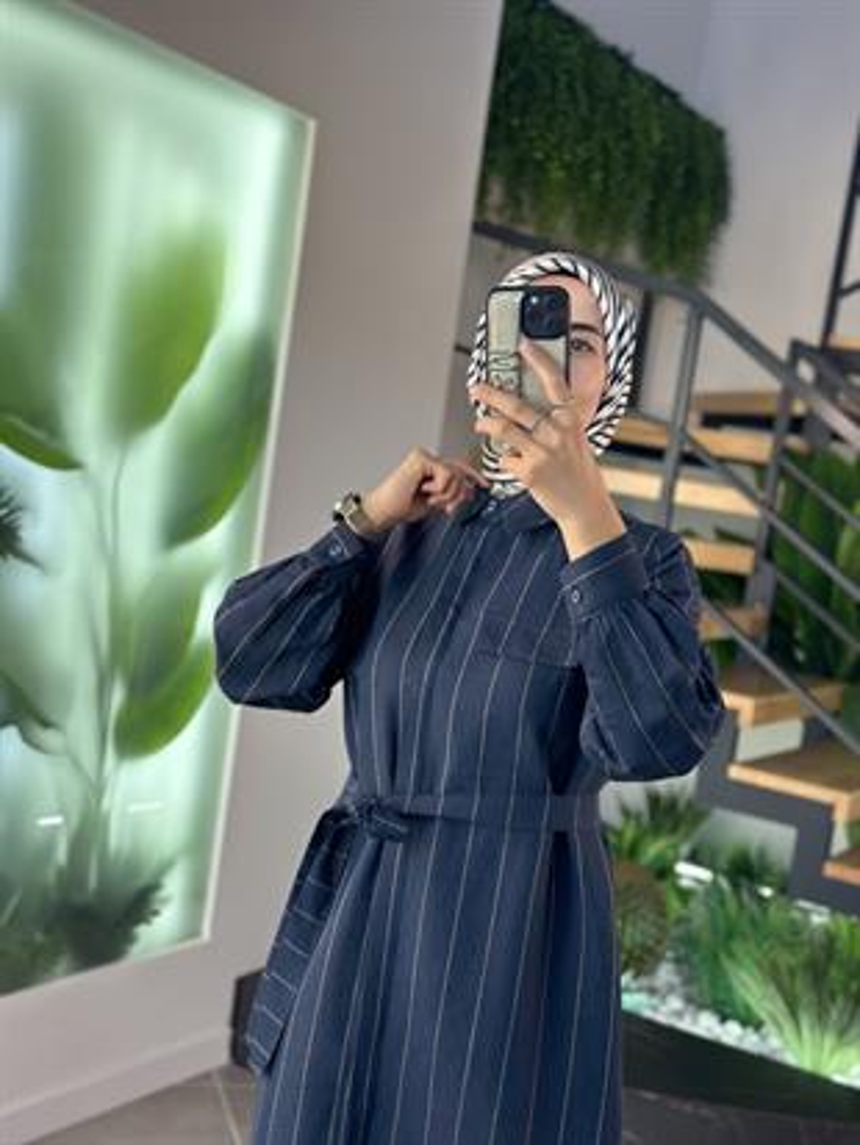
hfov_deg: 30.3
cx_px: 430
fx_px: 1589
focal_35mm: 48
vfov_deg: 39.6
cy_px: 572
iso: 80
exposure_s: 1/241
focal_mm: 6.86
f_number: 1.78
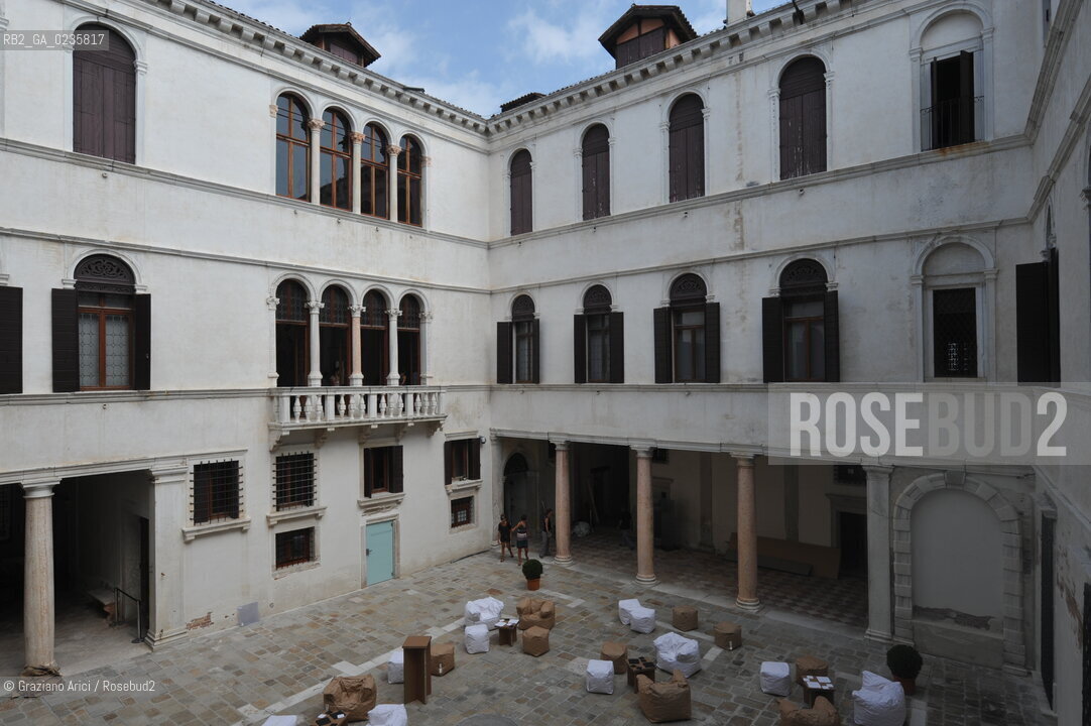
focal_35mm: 20
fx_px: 606
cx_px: 546
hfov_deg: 84.0
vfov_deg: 61.9
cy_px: 363
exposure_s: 1/320
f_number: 9
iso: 200
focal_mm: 20
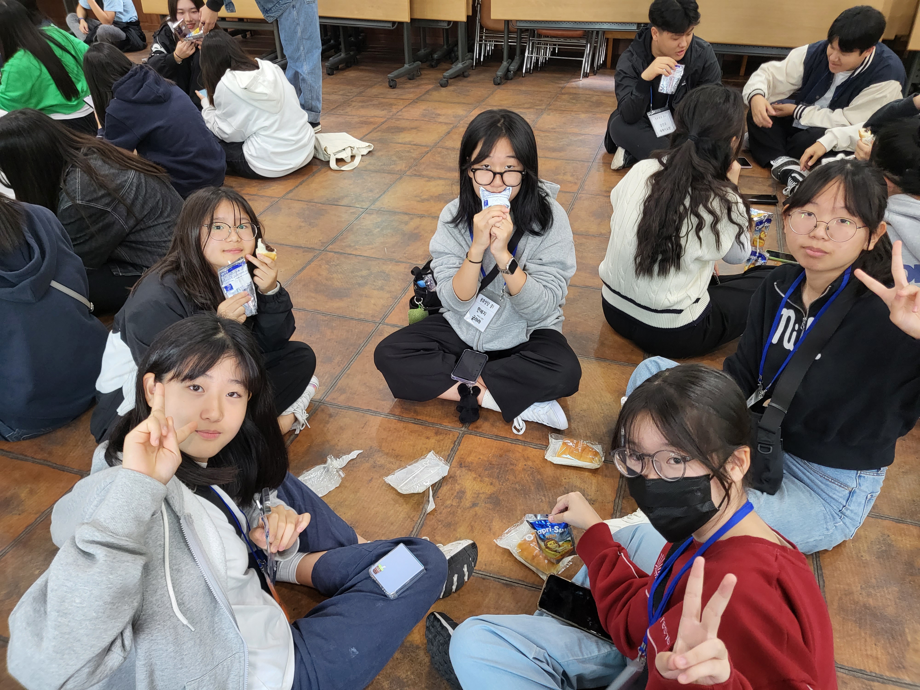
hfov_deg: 67.3
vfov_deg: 53.1
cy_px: 345
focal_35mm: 26
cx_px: 460
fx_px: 691
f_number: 1.8
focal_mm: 4.25
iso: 200
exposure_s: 1/60
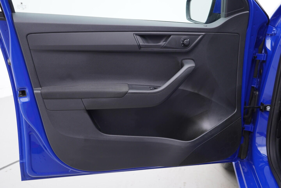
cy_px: 94
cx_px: 140
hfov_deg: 53.1
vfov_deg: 36.9
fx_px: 281
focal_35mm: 36
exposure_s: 1/40
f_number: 2.8
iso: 125
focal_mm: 24
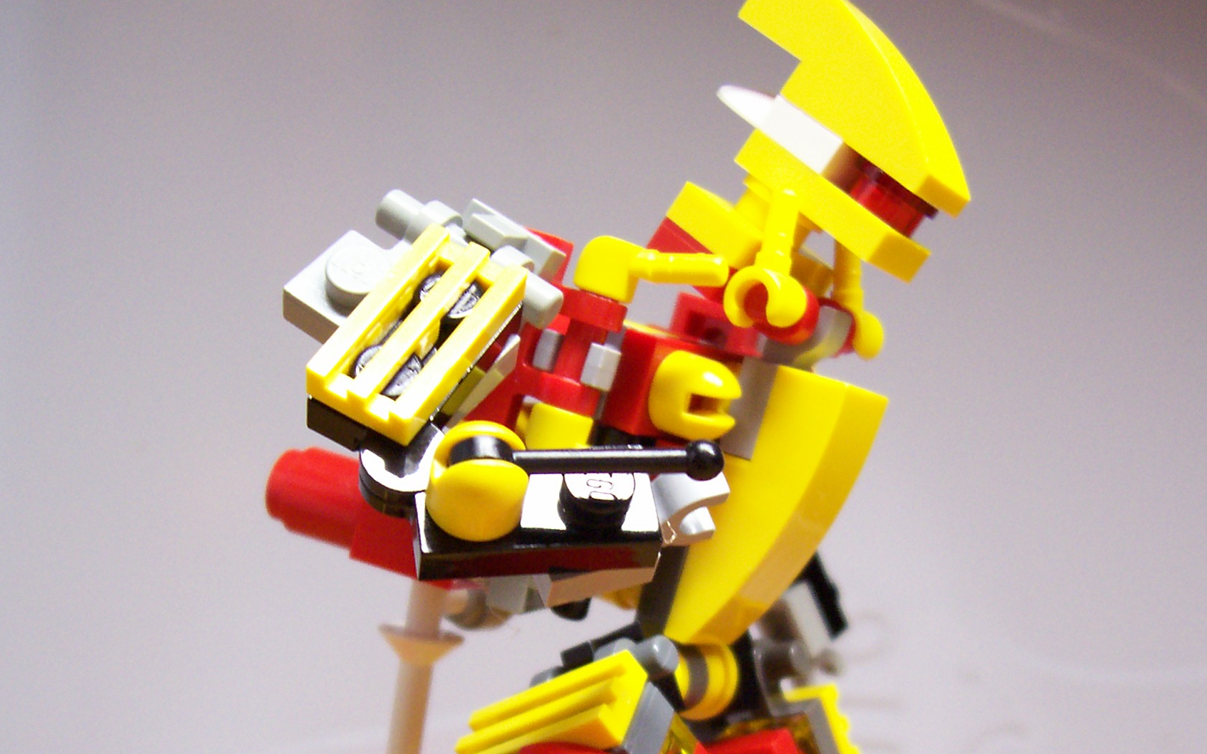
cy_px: 655
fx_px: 1612
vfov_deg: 25.6
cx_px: 607
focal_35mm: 49
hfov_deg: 41.1
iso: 160
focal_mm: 5.6
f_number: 2.7
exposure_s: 1/19
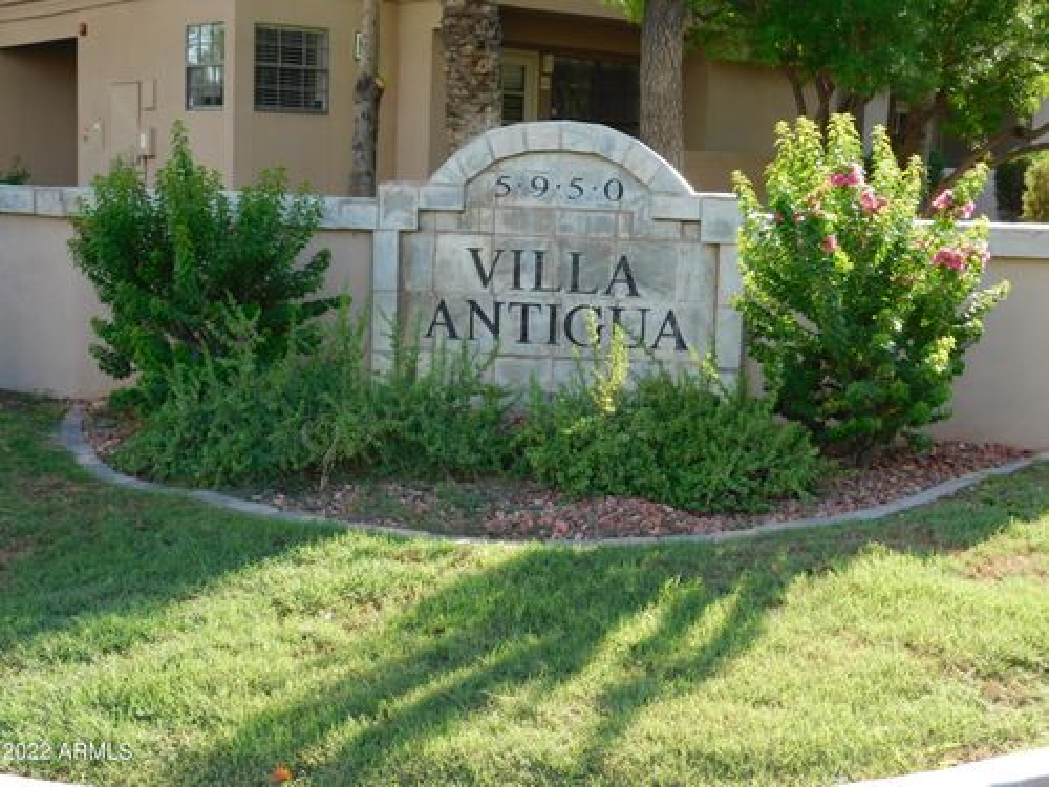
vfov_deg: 28.6
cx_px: 524
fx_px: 1545
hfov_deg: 37.5
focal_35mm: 51
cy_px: 394
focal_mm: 9
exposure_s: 1/200
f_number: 3.8
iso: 125
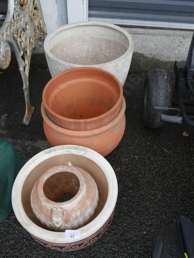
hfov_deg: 36.0
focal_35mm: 40
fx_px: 299
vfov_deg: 46.8
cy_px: 129
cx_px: 97
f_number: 4.4
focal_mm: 20
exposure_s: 1/125
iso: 200
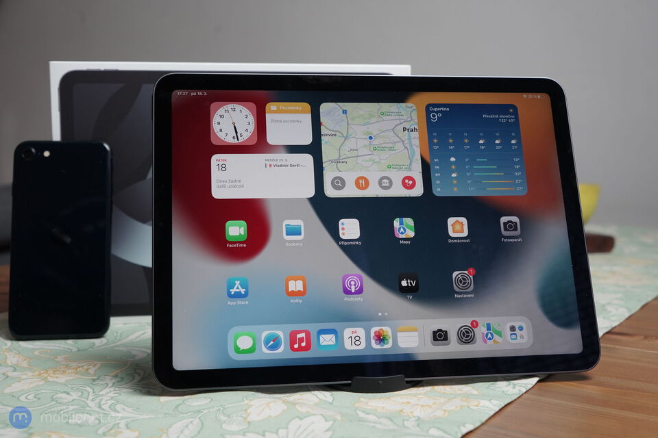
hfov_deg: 47.4
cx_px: 329
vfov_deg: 32.6
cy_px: 219
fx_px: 749
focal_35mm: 41
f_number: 7.1
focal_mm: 41
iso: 1600
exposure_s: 1/160
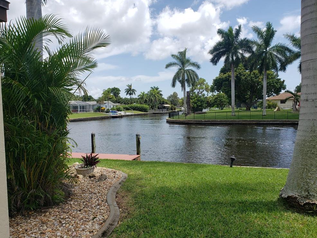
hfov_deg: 65.3
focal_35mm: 27
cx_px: 154
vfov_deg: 51.4
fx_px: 247
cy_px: 121
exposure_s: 1/1532
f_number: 2.4
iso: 50
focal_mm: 4.3
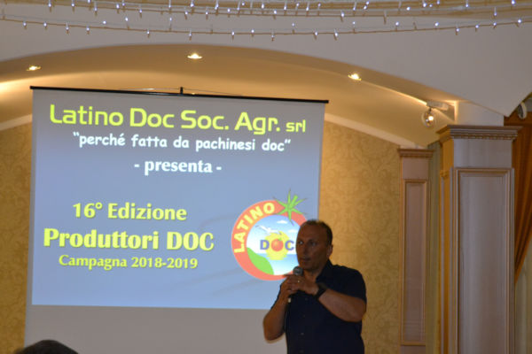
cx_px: 266
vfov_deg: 17.5
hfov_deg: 26.0
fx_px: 1153
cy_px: 177
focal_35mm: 78
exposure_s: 1/60
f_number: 5.6
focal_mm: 52
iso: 2200
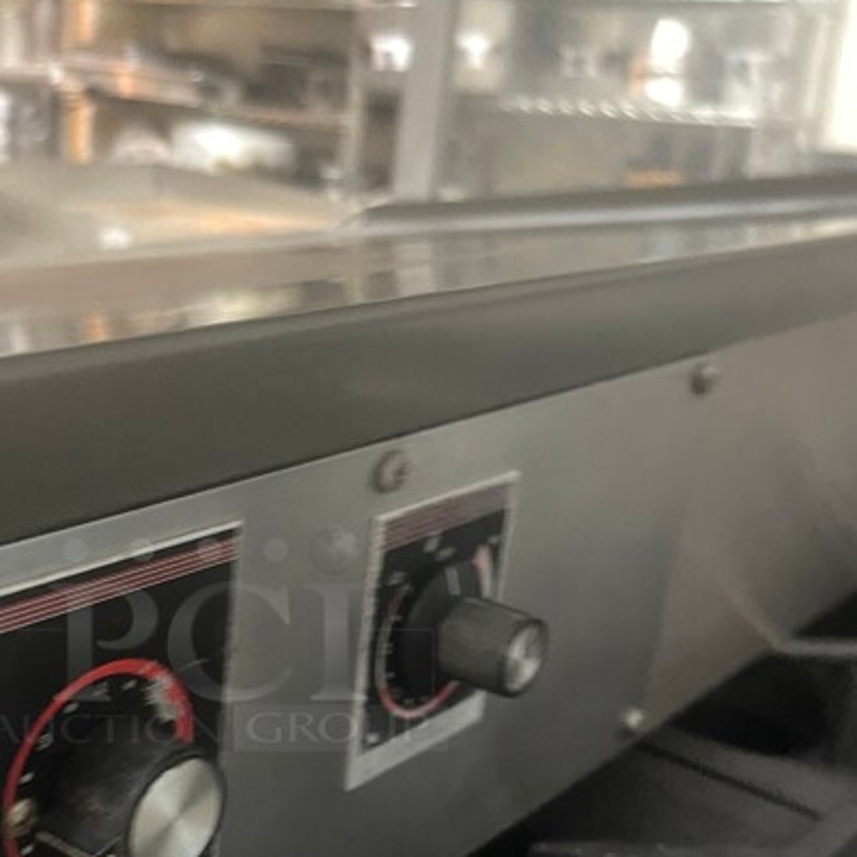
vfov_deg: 35.3
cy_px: 638
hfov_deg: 35.2
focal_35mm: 47
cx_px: 209
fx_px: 1316
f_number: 1.6
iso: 500
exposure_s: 1/30
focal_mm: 5.1
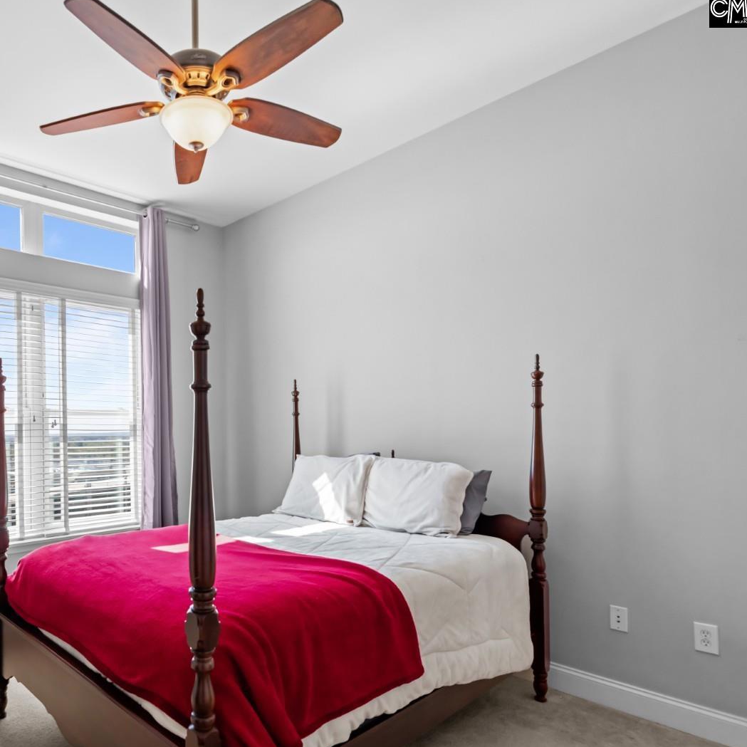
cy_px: 376
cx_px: 201
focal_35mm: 21
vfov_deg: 72.1
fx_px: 513
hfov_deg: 68.2
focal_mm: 16
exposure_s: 1/30
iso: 400
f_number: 7.1
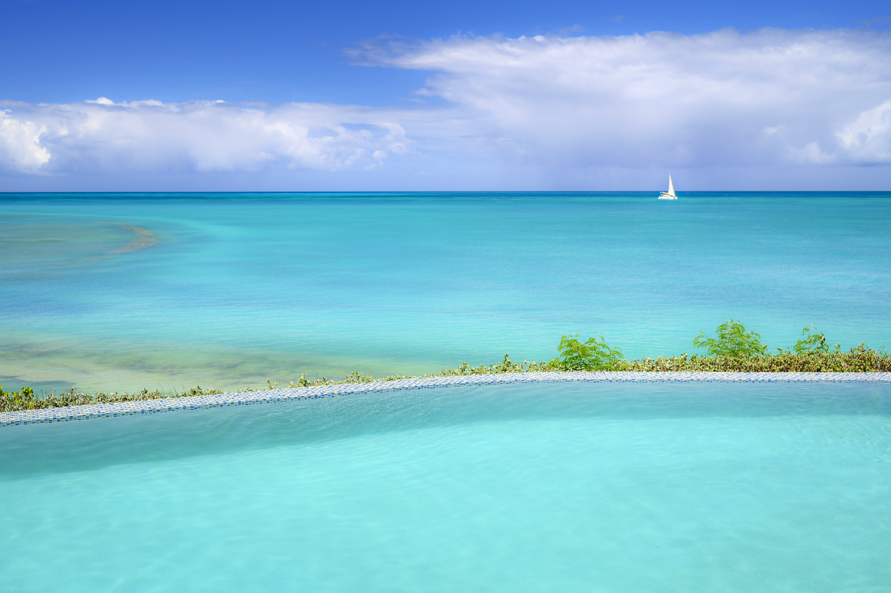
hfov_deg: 54.5
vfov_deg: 37.8
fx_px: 866
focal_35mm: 35
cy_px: 296
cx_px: 446
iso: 100
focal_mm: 35
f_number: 6.3
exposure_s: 1/50
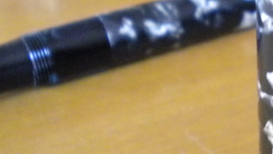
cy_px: 40
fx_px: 731
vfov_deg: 12.0
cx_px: 291
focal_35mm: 101
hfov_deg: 20.3
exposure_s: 1/5.2
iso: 800
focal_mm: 6.3
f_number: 3.1
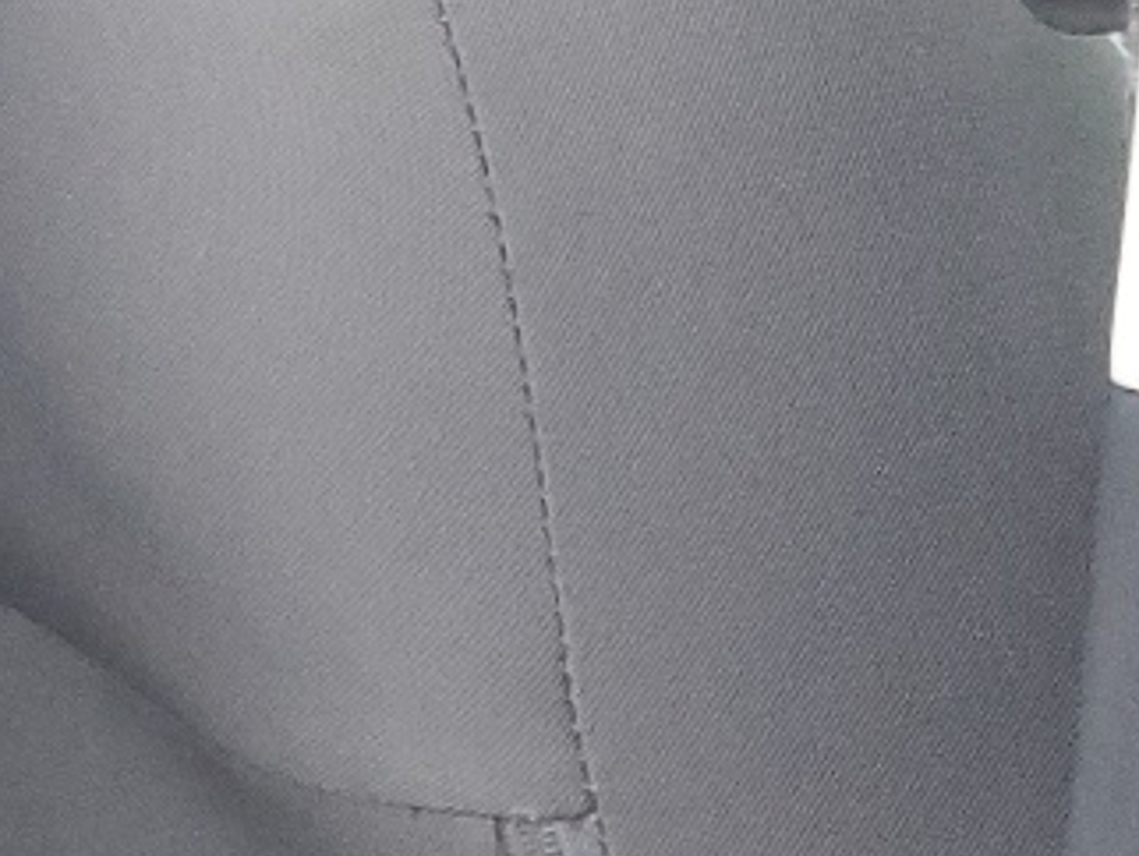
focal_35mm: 129
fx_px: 4248
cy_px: 789
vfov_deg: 11.4
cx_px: -1532
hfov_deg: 12.3
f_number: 1.5
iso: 323
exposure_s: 1/40
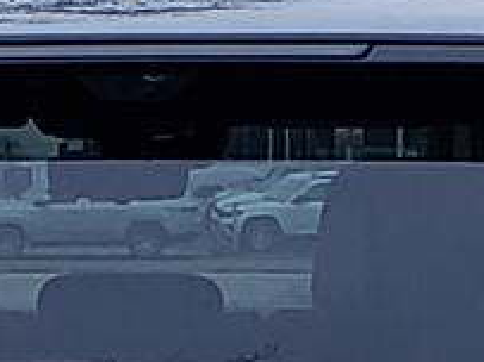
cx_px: 141
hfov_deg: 15.0
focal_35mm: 131
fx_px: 1831
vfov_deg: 10.6
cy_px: 653
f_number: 2.4
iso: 200
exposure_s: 1/60
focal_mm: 4.3
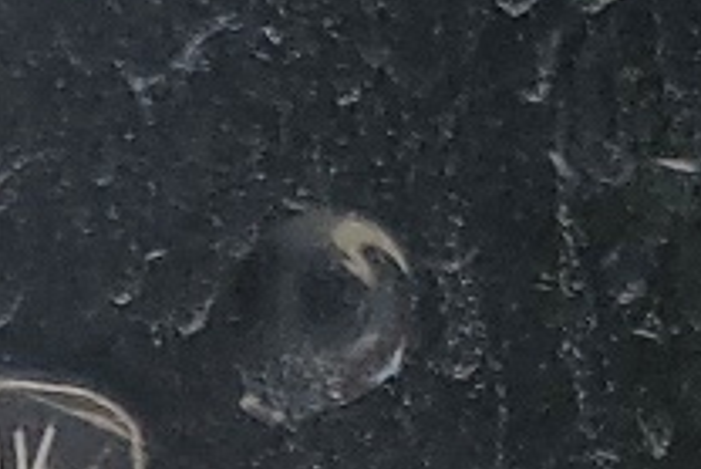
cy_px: 1758
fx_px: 4053
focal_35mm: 208
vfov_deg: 5.8
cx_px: -280
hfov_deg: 9.7
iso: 50
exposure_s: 1/588
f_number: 1.5
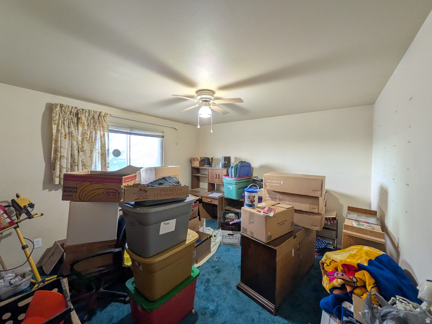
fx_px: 175
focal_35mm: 14
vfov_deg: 85.7
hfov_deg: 102.1
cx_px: 216
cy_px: 162
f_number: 2.2
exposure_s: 1/40
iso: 101
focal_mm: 1.83
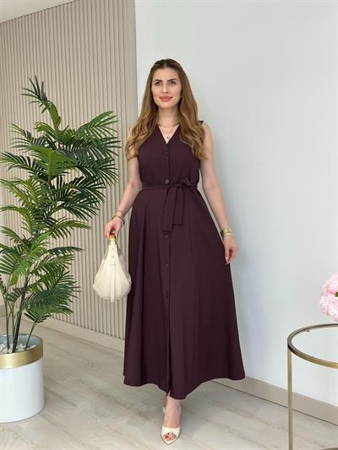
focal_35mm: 48
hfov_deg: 30.3
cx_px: 169
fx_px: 625
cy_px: 225
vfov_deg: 39.6
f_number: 1.78
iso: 80
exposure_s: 1/245
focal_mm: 6.86
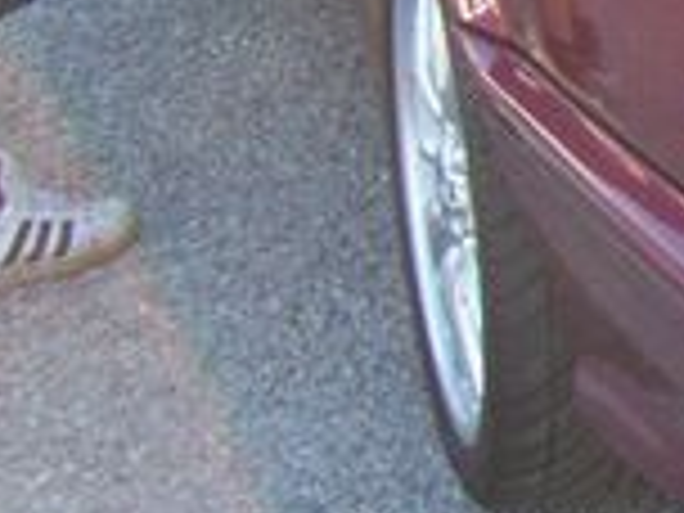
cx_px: 1364
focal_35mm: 143
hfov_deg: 12.2
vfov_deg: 10.1
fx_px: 2826
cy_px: -220
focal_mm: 5.6
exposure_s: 1/115
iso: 80
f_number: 2.7
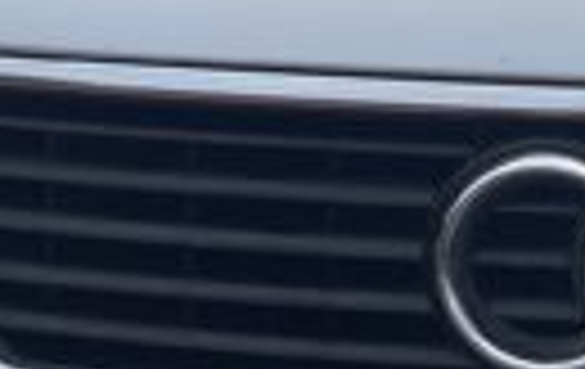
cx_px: 932
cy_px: 117
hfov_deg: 11.7
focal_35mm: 169
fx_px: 2701
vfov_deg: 7.8
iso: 32
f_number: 1.6
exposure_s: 1/3300
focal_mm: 4.2
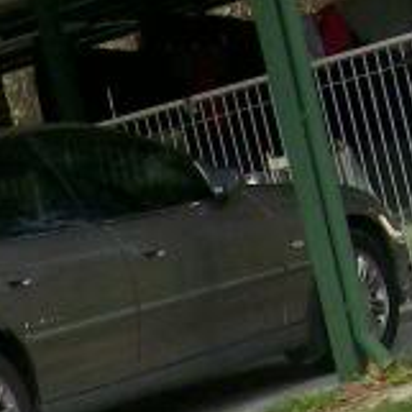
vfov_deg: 8.1
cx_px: -596
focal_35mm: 202
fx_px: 2720
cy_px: 957
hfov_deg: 8.0
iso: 80
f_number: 2.7
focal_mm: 6
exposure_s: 1/821
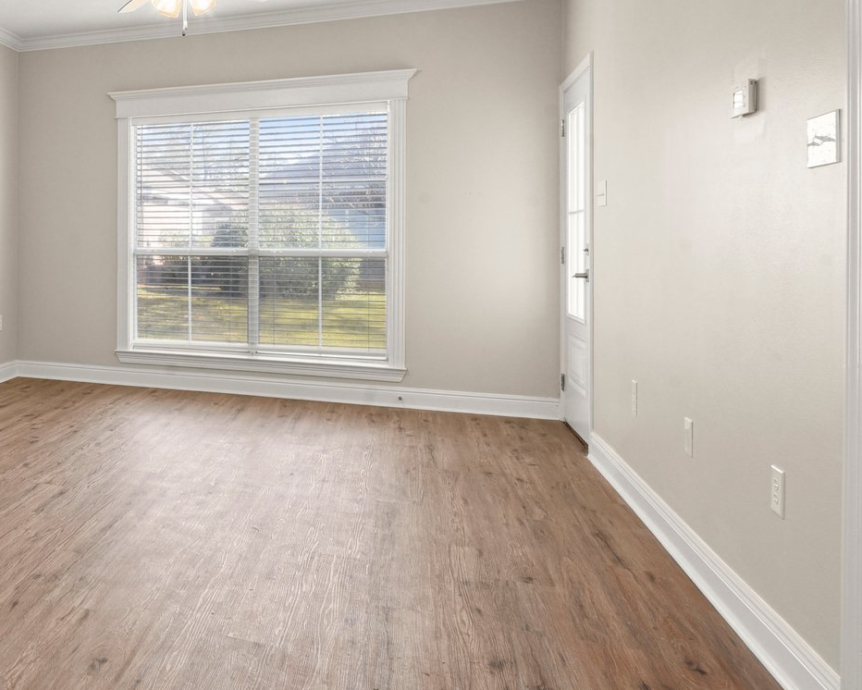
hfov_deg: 44.5
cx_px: -34
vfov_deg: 44.1
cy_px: 253
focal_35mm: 33
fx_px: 842
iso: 320
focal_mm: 16
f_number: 10
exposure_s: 1/4
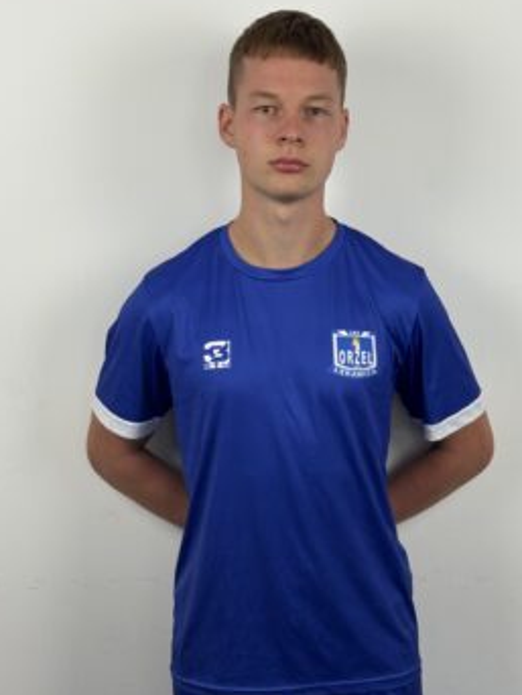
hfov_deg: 25.2
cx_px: 288
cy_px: 359
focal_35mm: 58
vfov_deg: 33.2
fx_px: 1165
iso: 50
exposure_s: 1/100
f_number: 1.78
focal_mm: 6.76
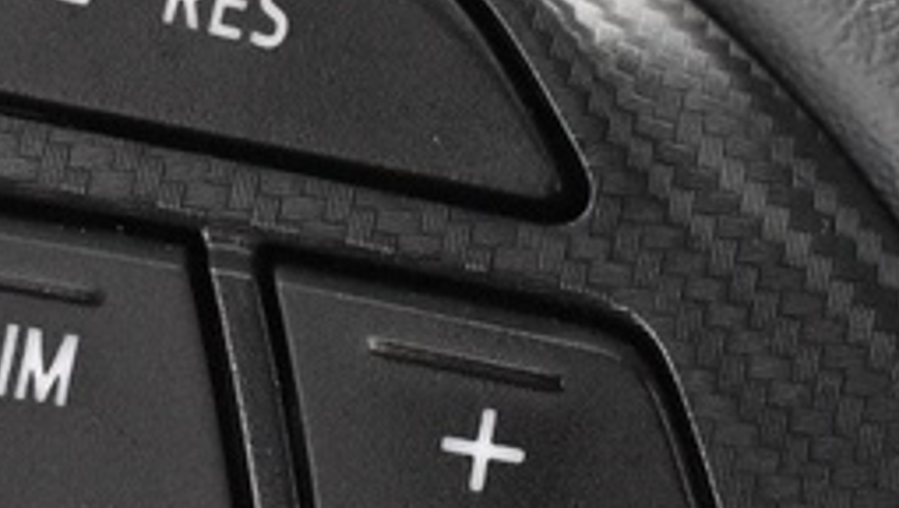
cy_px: 392
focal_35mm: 229
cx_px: 236
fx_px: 5472
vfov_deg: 5.3
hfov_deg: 9.4
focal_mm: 23
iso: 3200
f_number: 3.8
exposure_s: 1/25
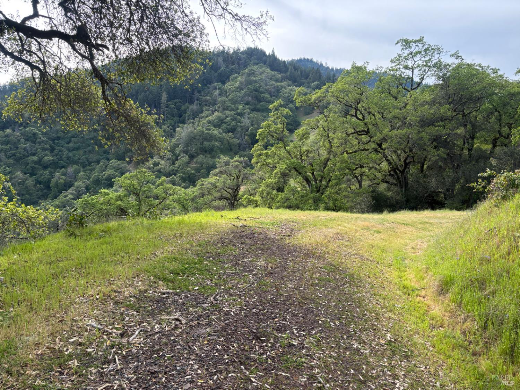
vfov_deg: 53.1
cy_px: 195
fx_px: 391
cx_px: 260
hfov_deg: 67.3
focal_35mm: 26
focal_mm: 5.96
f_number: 1.6
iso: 50
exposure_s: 1/752
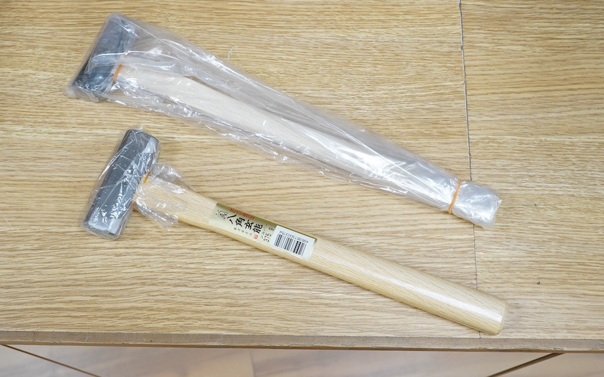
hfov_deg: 42.6
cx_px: 298
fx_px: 774
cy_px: 174
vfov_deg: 27.4
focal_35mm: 47
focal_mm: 30
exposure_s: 1/100
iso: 2500
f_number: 11
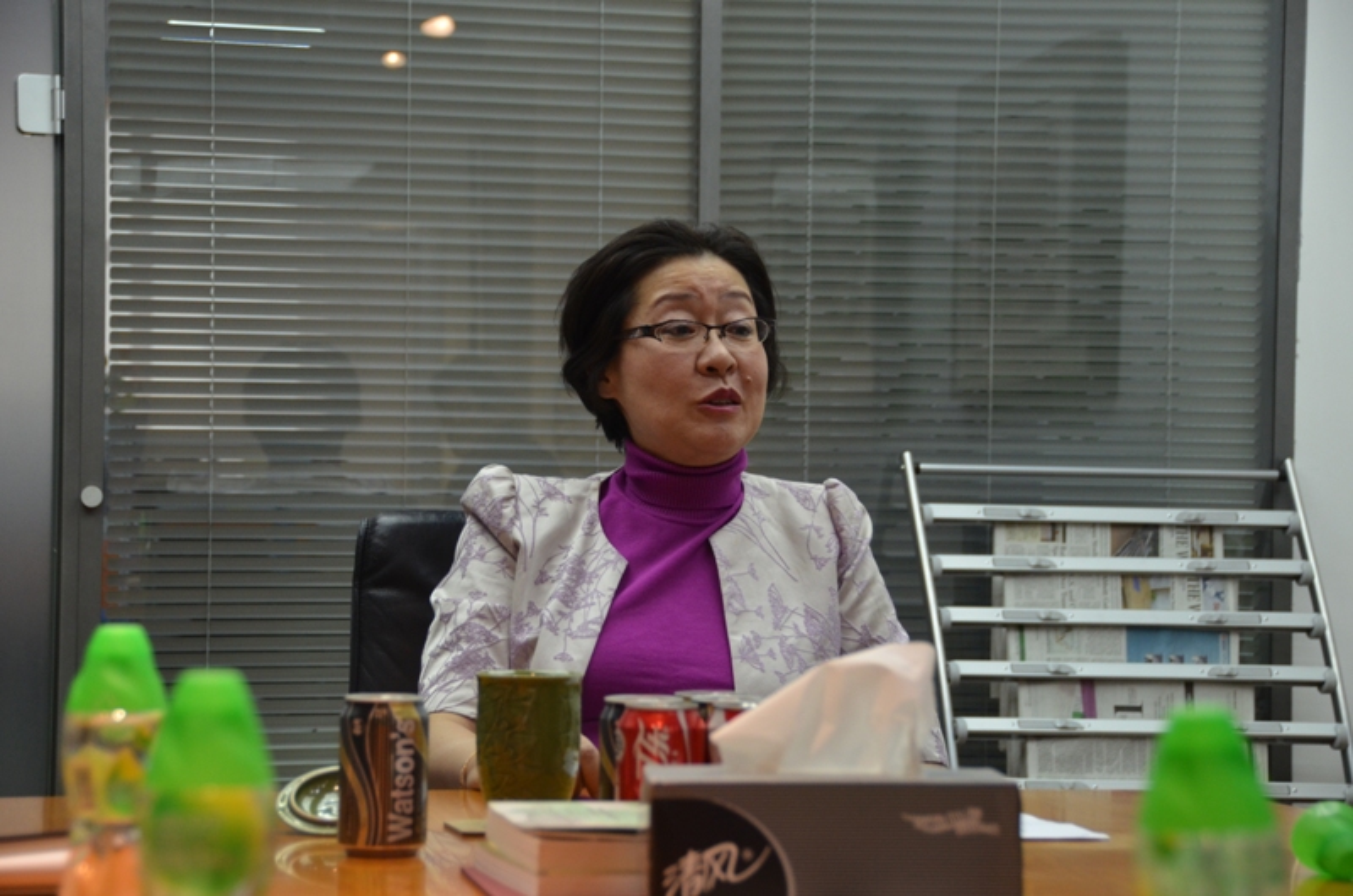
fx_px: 3488
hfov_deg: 22.0
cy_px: 448
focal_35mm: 93
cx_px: 676
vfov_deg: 14.6
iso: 900
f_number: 4.8
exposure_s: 1/125
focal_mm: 62
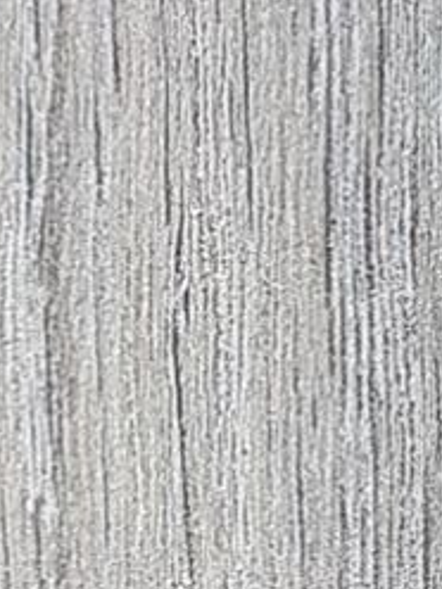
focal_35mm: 84
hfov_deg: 16.0
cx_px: -238
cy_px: 907
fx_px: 1430
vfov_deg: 19.9
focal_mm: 4.2
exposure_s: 1/50
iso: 100
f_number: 1.7
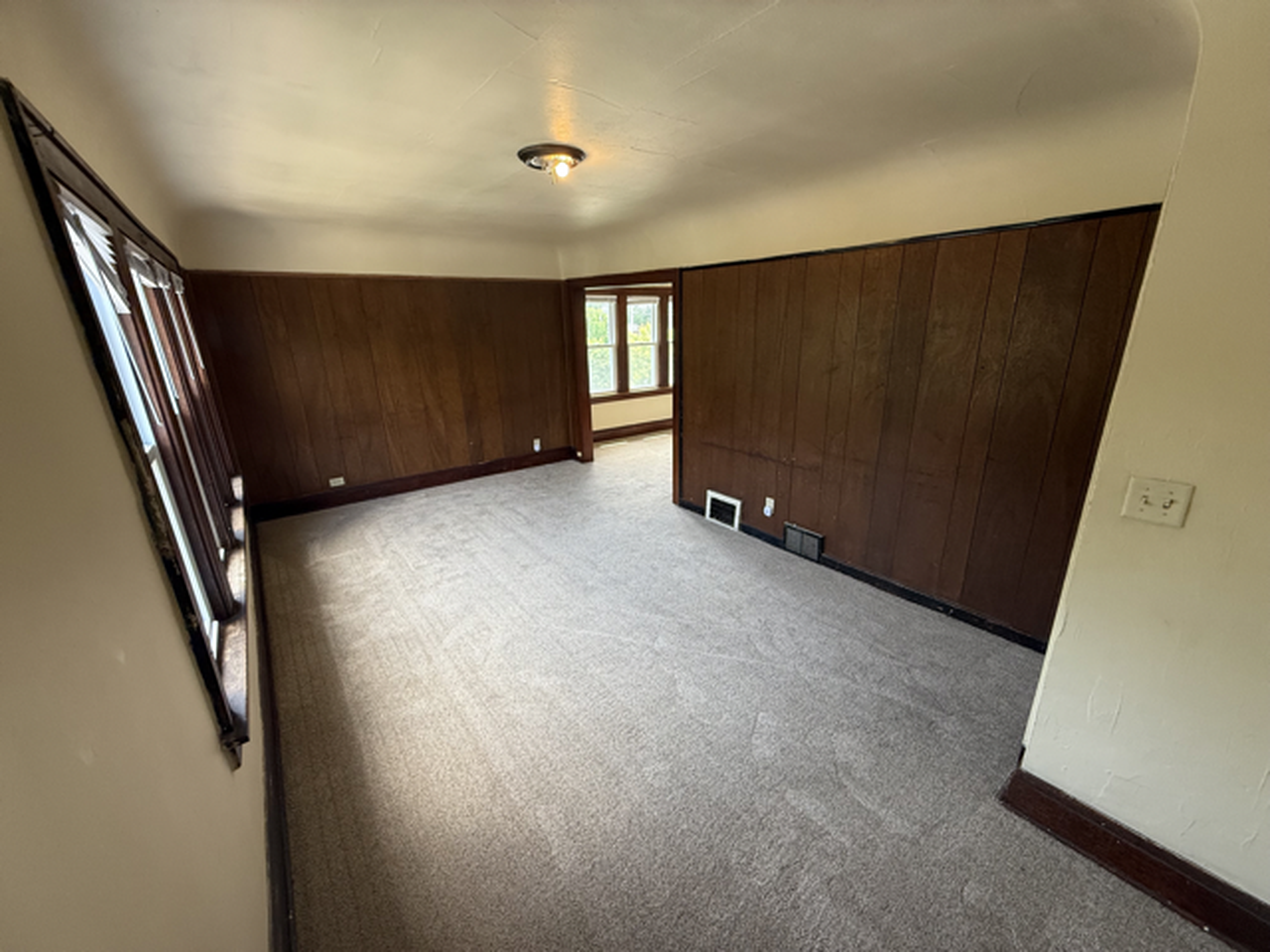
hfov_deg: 102.1
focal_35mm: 14
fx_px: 514
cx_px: 635
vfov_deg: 85.7
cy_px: 476
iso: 200
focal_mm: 2.22
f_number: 2.2
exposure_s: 1/120
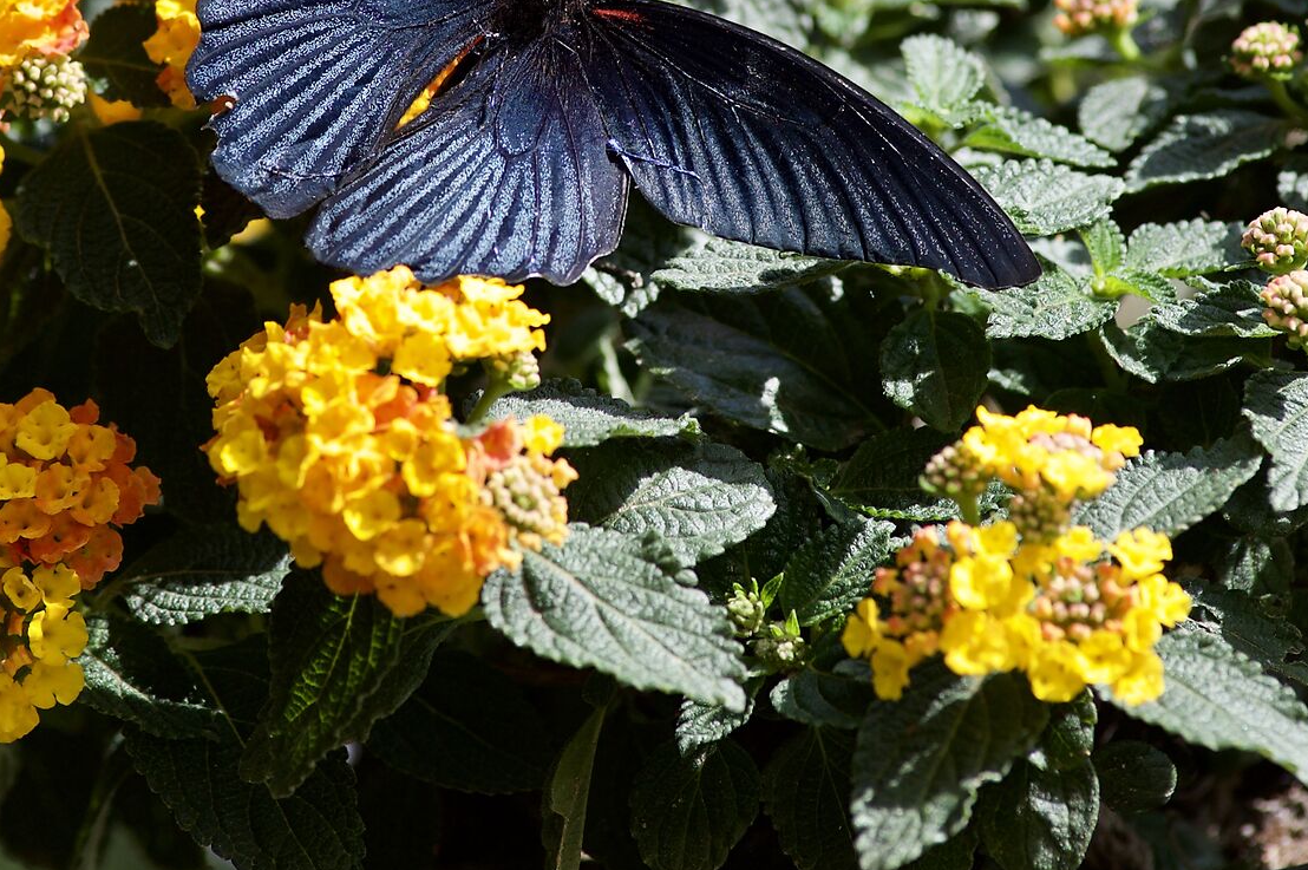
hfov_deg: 5.3
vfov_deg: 3.5
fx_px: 14159
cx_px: 542
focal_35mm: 390
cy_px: 107
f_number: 5.6
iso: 400
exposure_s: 1/800
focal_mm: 180
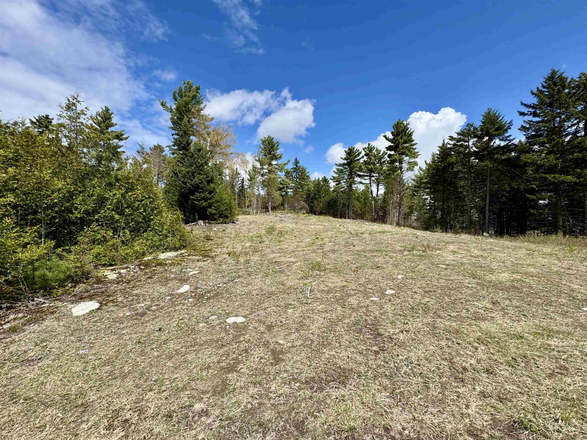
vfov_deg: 85.7
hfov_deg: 102.1
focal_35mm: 14
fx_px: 237
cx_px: 294
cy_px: 220
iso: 50
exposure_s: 1/2273
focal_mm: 2.22
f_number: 2.2
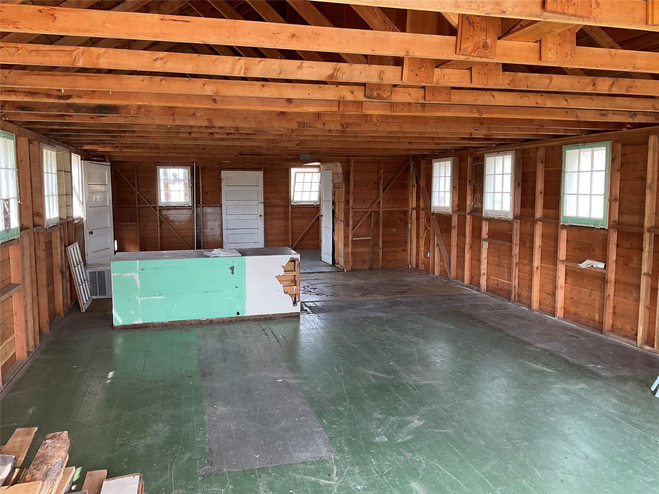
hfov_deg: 61.7
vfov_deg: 48.2
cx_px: 330
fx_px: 552
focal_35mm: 29
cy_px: 247
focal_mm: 3
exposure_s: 1/79
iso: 64
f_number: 1.8
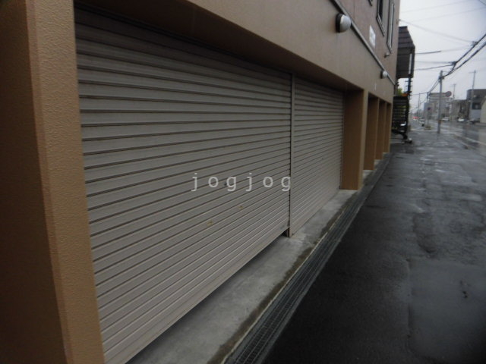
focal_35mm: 24
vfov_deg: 56.8
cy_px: 182
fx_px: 337
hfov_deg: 71.6
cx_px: 243
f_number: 3.1
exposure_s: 1/200
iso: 100
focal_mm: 4.3
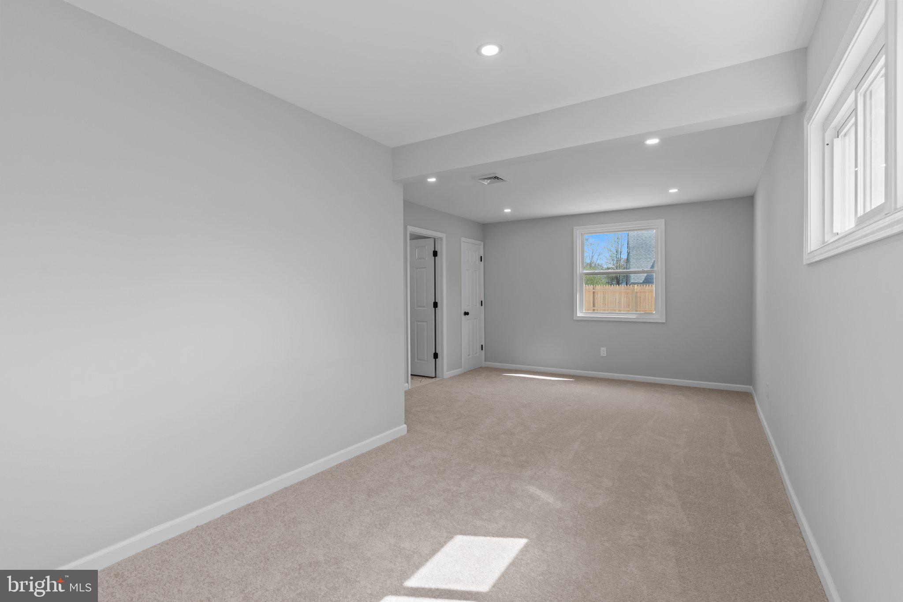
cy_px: 301
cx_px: 452
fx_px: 426
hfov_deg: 93.3
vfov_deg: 70.4
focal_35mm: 17
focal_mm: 17
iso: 800
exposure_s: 1/30
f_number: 8
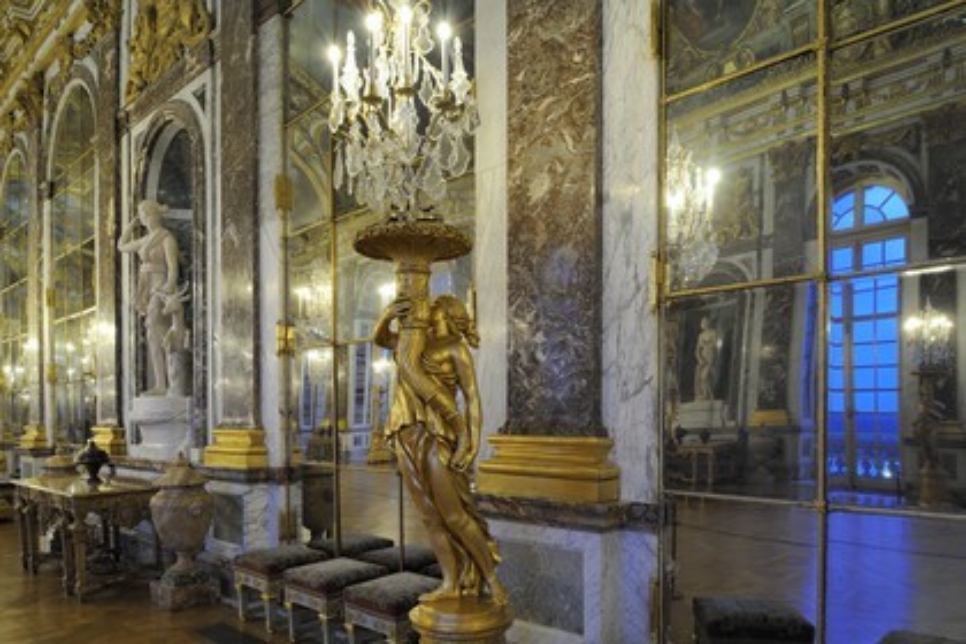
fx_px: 644
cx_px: 483
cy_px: 322
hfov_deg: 73.7
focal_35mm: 24
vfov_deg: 53.1
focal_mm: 24
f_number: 13
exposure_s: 25
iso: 200
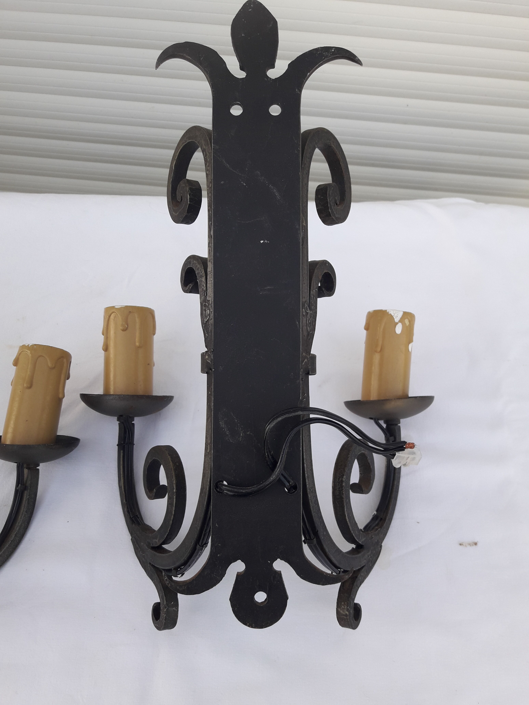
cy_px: 352
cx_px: 264
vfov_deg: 63.4
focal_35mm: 28
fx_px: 571
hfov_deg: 49.7
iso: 40
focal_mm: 3.7
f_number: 1.9
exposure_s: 1/158
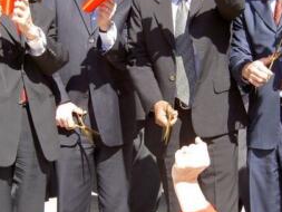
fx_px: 758
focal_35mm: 93
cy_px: 74
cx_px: 171
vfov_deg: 15.9
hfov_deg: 21.0
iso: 50
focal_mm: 7.7
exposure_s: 1/250
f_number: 3.4
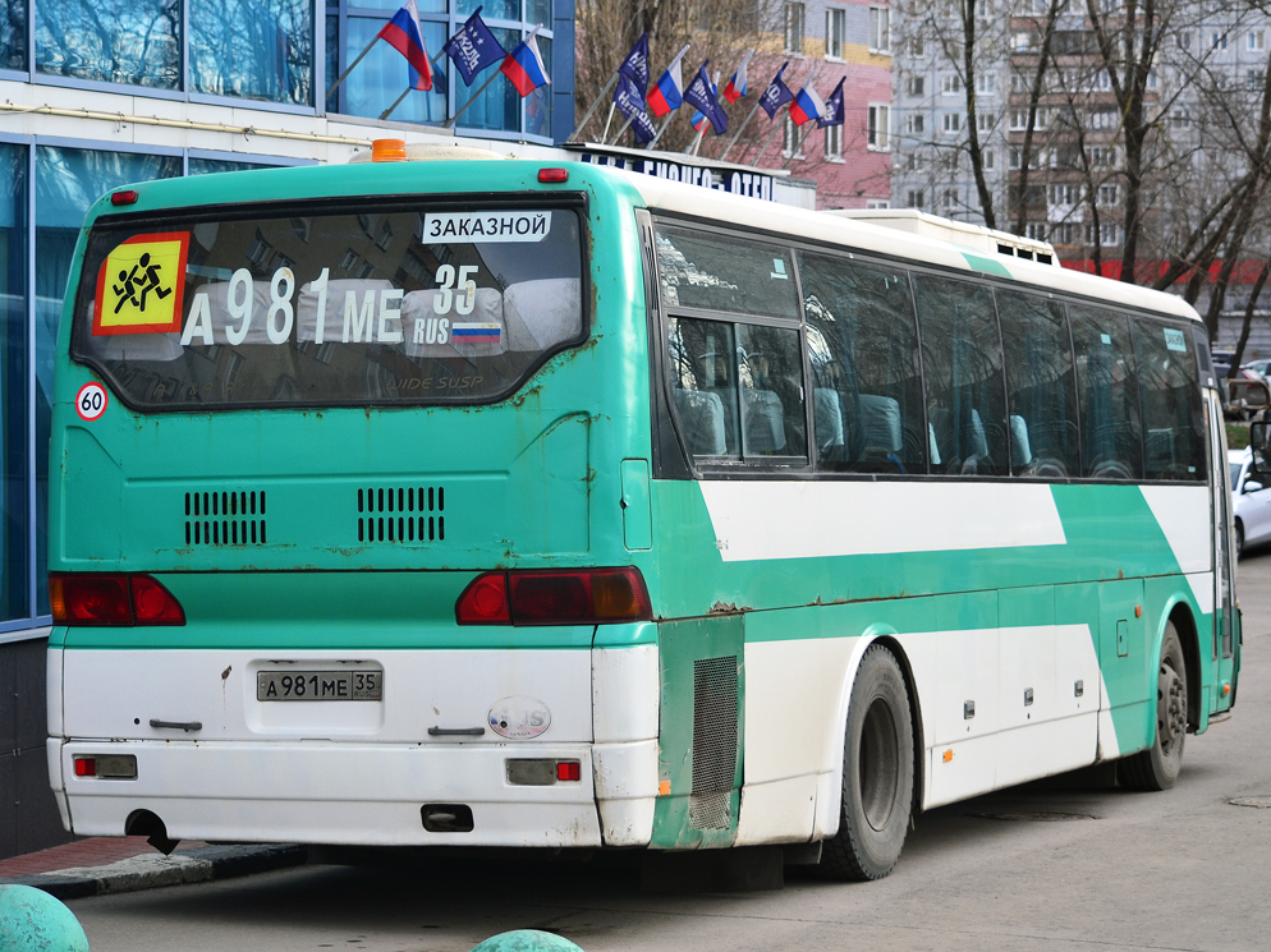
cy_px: 486
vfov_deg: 15.5
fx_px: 3509
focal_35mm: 96
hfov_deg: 20.5
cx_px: 629
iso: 200
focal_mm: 55
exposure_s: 1/400
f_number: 4.5
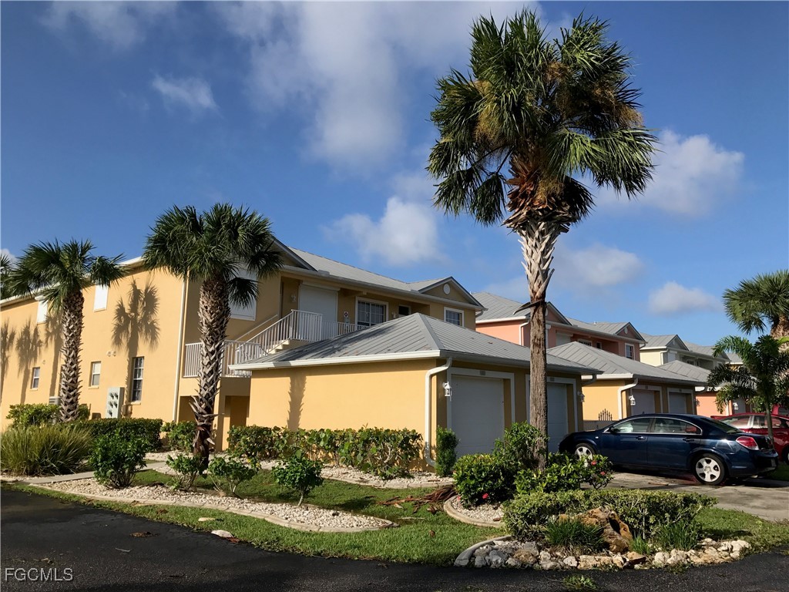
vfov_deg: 49.7
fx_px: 638
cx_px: 394
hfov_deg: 63.4
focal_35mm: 28
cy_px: 296
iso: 20
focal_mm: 3.99
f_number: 1.8
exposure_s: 1/2907
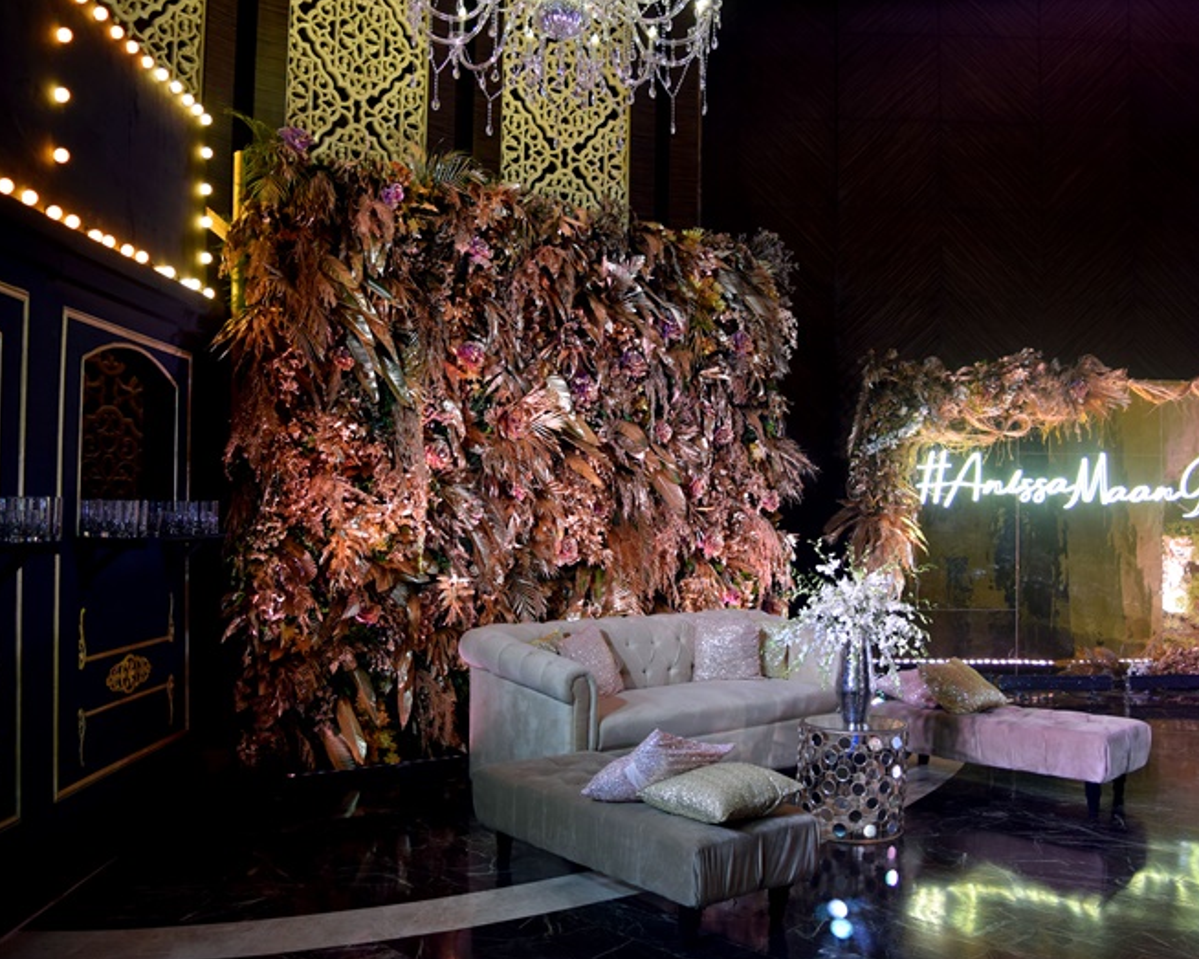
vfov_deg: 47.1
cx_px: 634
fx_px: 1100
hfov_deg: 57.1
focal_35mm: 31
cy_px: 485
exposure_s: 1/60
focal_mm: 18
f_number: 4
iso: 500
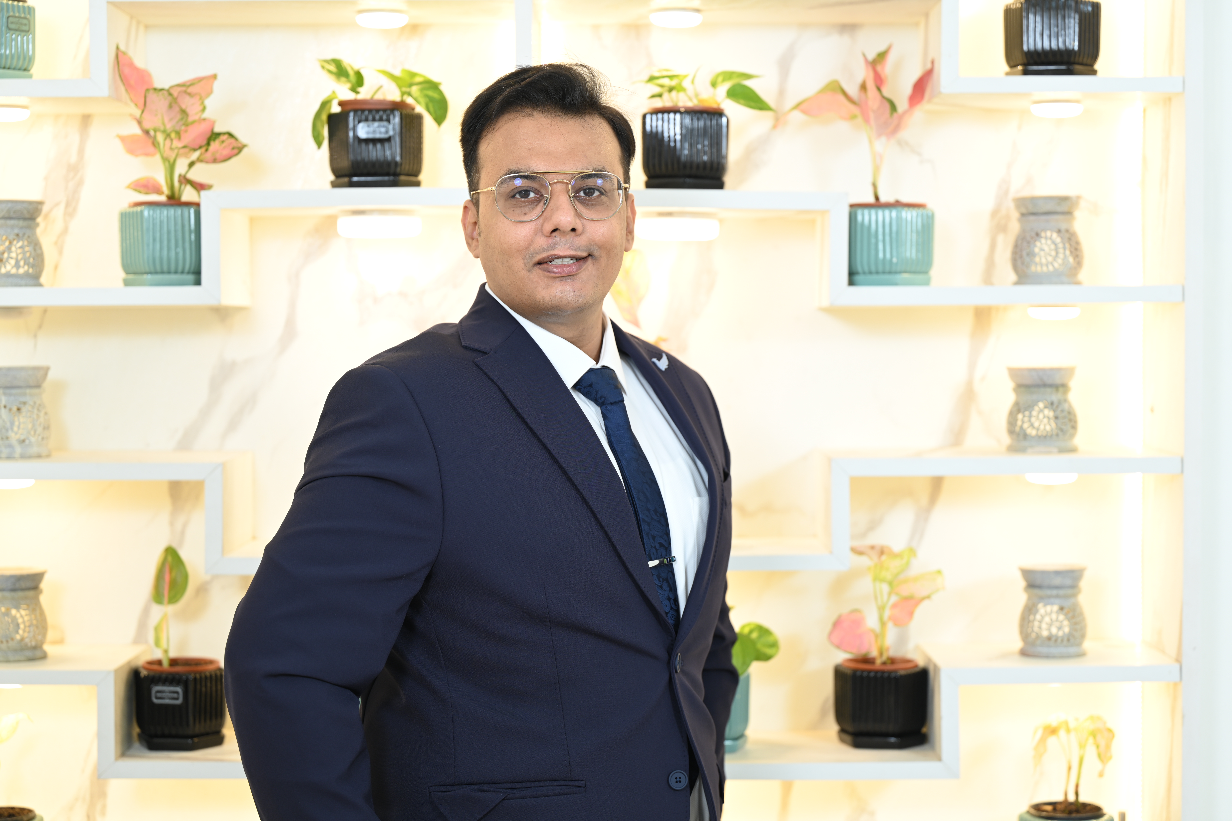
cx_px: 616
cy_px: 410
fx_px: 2395
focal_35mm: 70
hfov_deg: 28.8
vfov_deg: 19.5
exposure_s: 1/80
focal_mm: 70
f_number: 2.8
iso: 100
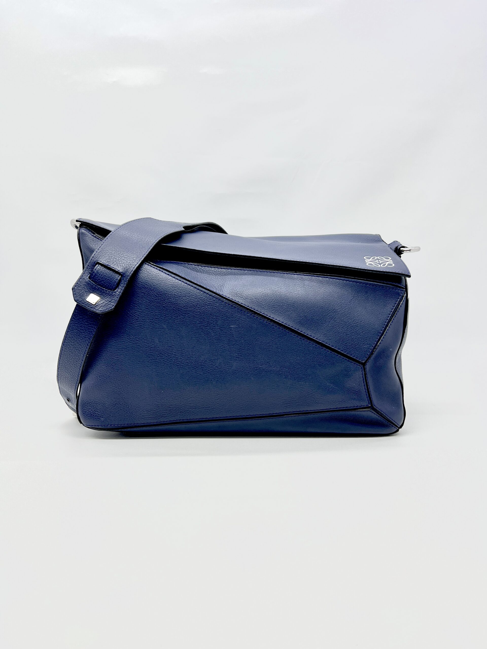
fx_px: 488
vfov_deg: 67.3
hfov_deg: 53.1
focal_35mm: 26
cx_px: 244
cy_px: 324
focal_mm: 5.7
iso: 32
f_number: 1.5
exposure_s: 1/145
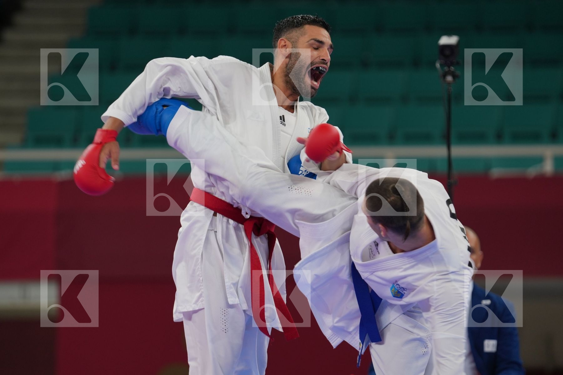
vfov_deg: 4.6
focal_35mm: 300
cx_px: 282
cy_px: 188
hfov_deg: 6.9
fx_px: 4691
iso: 250
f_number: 2.8
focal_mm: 200
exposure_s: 1/500
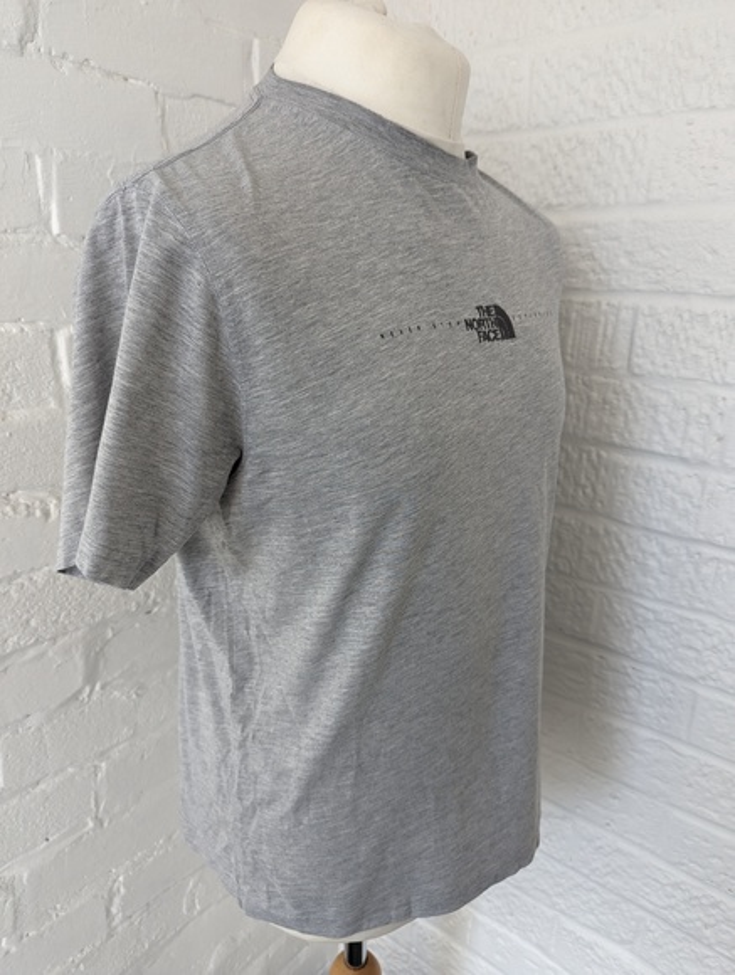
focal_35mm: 24
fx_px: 677
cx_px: 368
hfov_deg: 57.0
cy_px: 488
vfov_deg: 71.5
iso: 54
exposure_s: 1/105
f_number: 1.85
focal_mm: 6.81
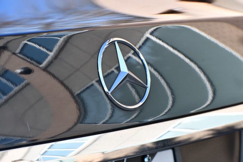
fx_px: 1134
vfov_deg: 8.2
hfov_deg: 12.2
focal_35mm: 168
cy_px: 81
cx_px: 122
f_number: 7.1
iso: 200
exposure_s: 1/250
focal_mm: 112
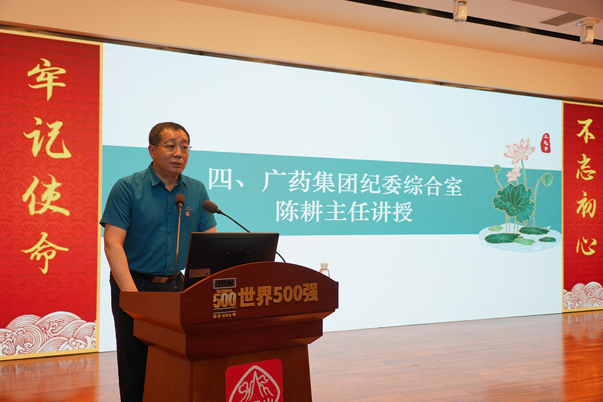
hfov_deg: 51.9
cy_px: 201
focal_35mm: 37
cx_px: 302
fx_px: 620
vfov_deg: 36.0
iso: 200
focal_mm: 37
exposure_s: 1/50
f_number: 4
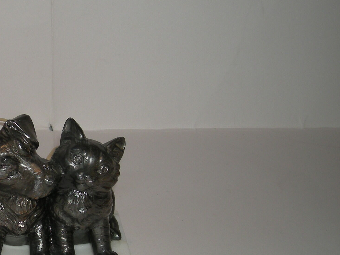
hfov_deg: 25.2
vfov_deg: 20.1
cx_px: -10
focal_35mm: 73
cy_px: 174
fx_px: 717
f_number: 2.8
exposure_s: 1/55.4
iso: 50
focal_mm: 5.7
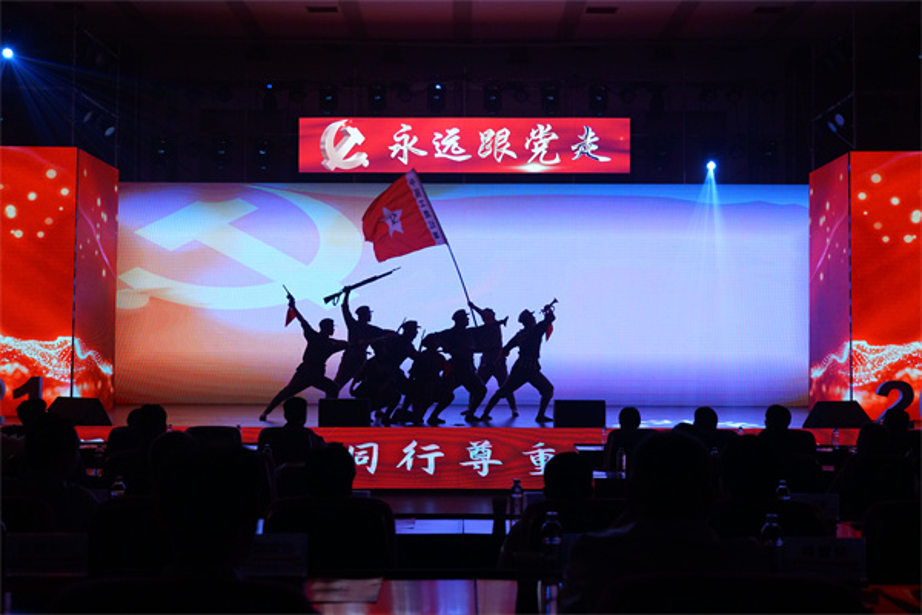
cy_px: 308
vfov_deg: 33.4
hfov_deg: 48.5
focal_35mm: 40
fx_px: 1024
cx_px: 461
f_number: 4
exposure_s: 1/250
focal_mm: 40
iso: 2500
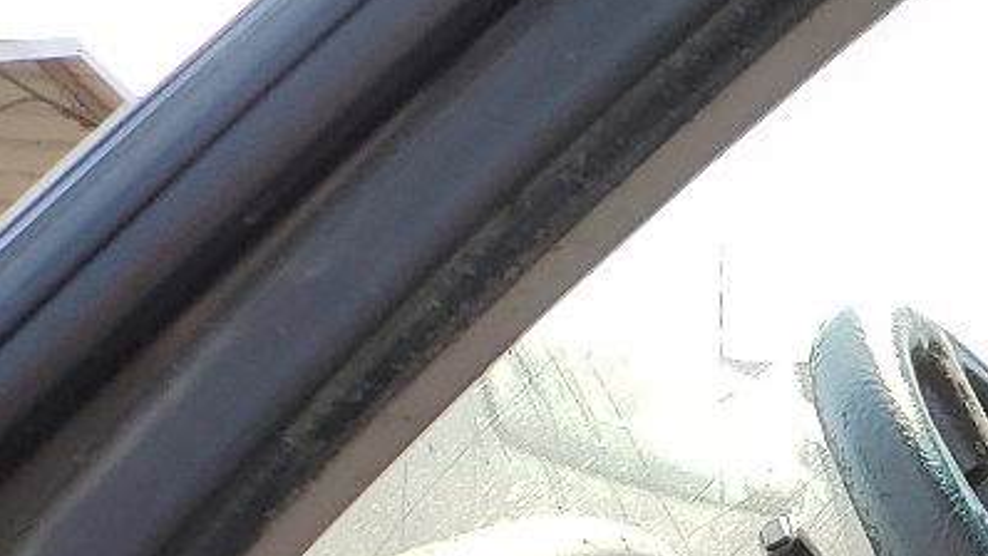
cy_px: 1472
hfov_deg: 16.1
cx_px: 1745
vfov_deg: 9.2
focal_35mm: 114
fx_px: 2987
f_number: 1.5
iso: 50
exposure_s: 1/909
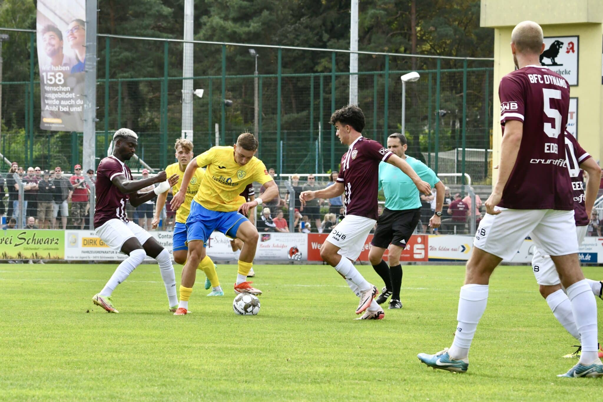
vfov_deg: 10.2
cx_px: 302
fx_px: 2261
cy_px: 201
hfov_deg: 15.2
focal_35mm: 135
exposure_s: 1/1600
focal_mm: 135
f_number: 10
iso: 2000
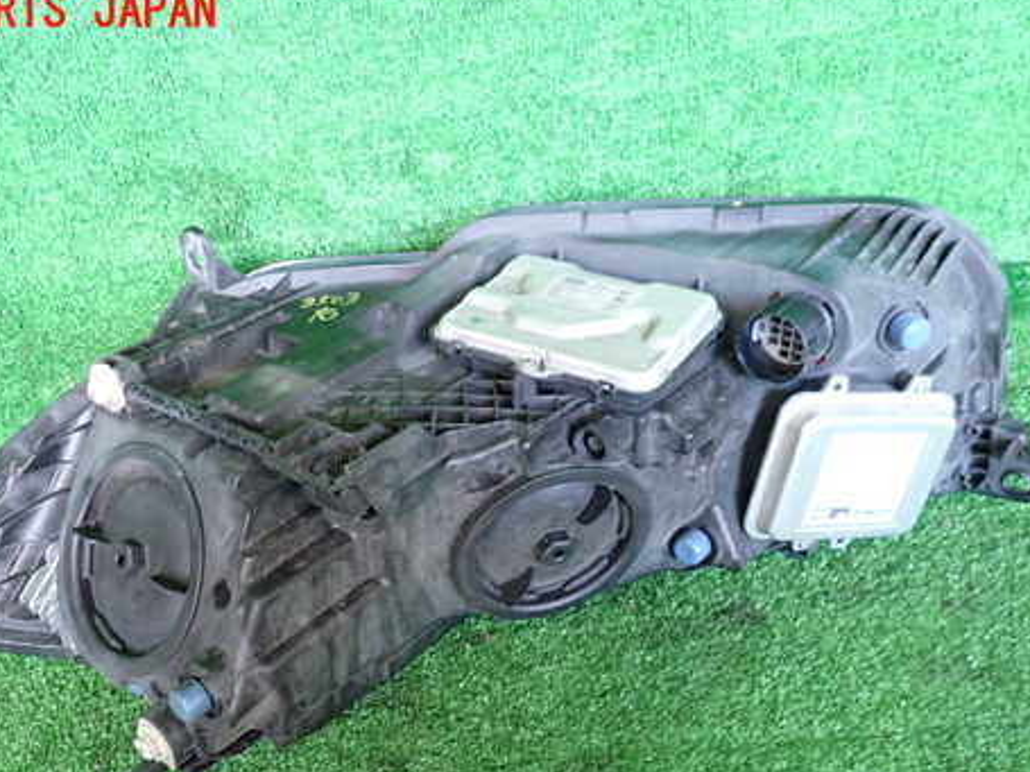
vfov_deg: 42.5
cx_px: 484
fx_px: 982
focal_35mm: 33
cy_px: 494
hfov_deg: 55.3
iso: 400
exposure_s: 1/30
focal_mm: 4.5
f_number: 2
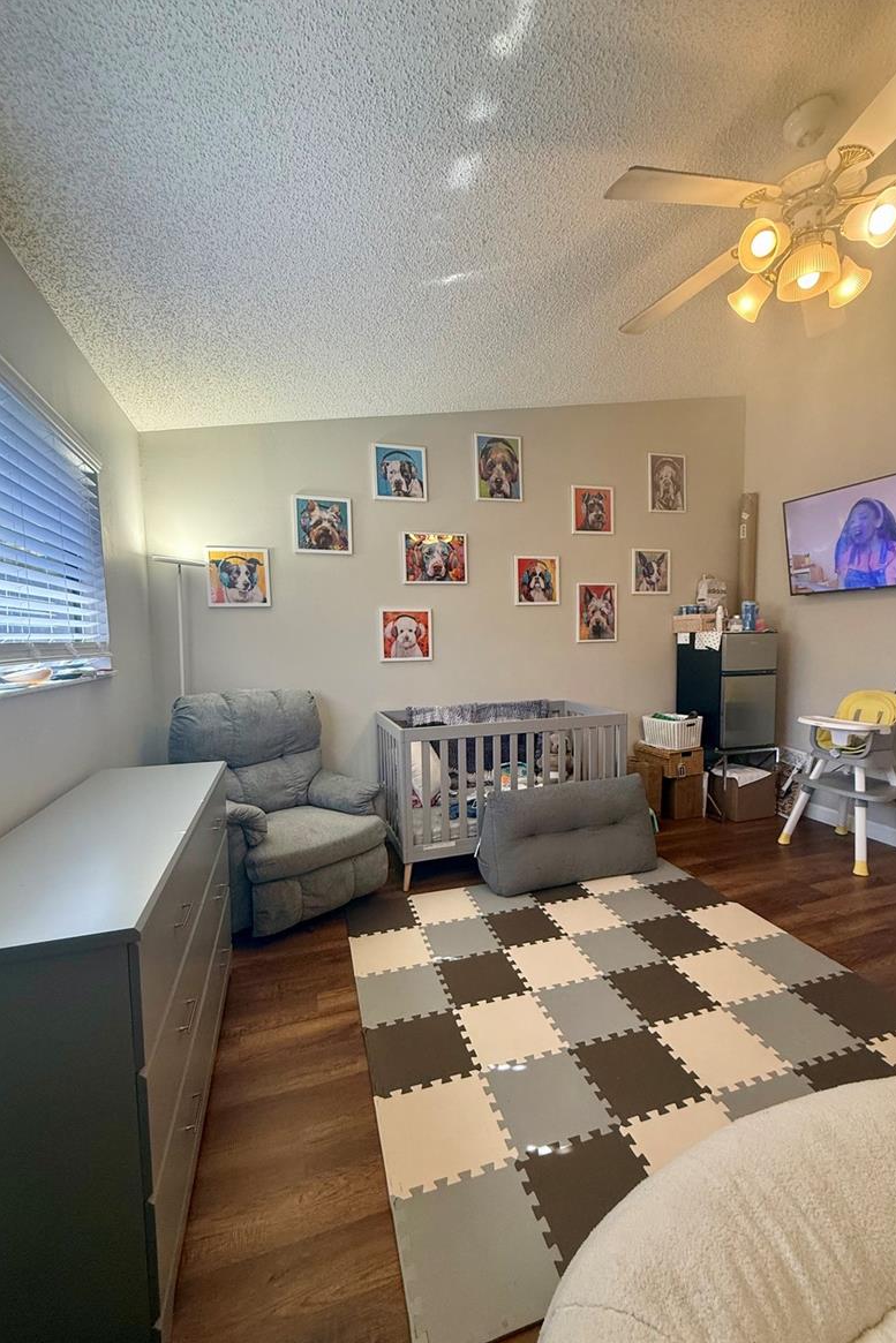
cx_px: 481
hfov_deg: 77.2
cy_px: 688
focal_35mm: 15
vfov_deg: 100.4
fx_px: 560
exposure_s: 1/105
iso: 250
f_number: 2.2
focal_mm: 2.22
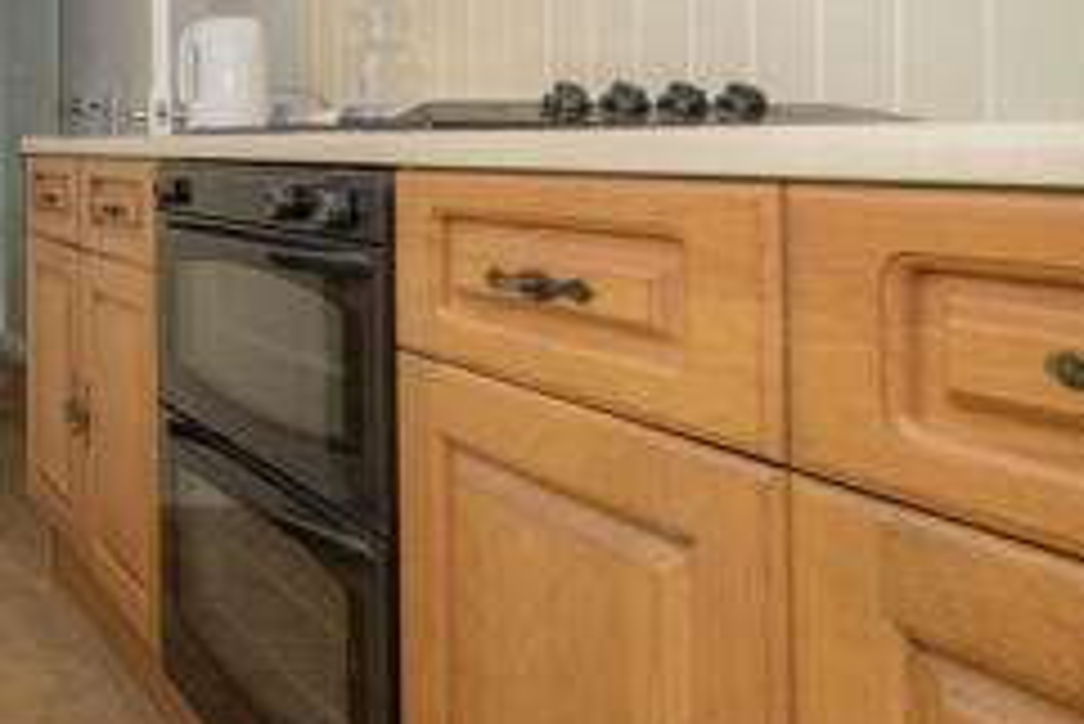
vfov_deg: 34.4
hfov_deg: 37.9
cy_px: 182
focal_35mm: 38
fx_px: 1145
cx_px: -218
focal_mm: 14
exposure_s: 1/125
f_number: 7.1
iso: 500
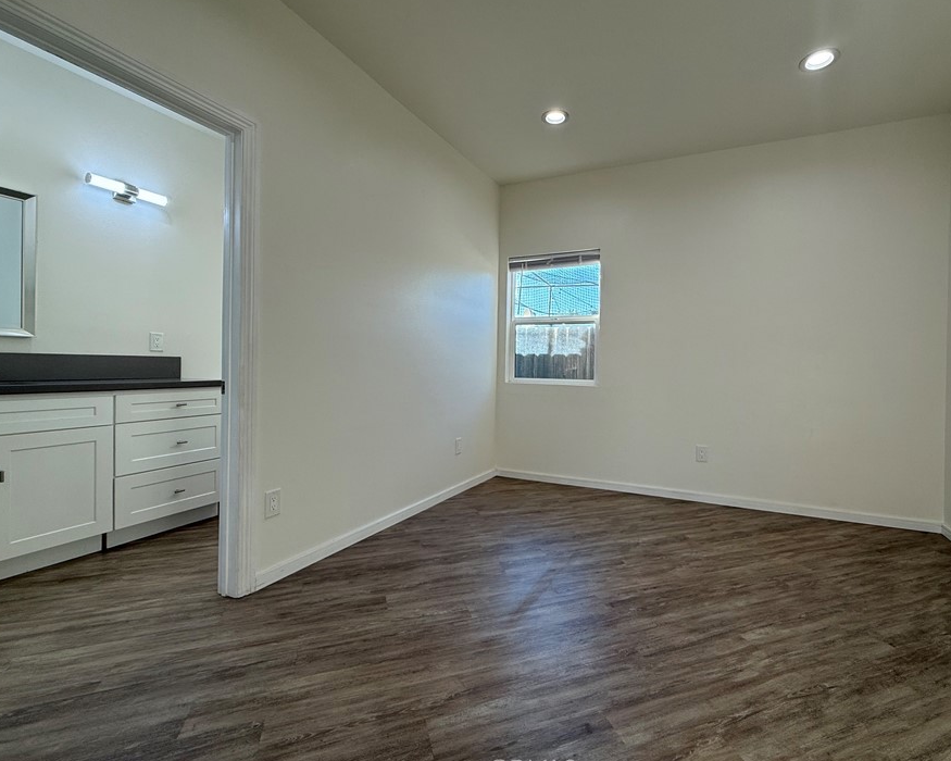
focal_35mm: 16
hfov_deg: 92.8
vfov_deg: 80.3
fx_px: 450
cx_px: 524
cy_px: 367
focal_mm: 2.22
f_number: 2.2
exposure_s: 1/120
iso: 64
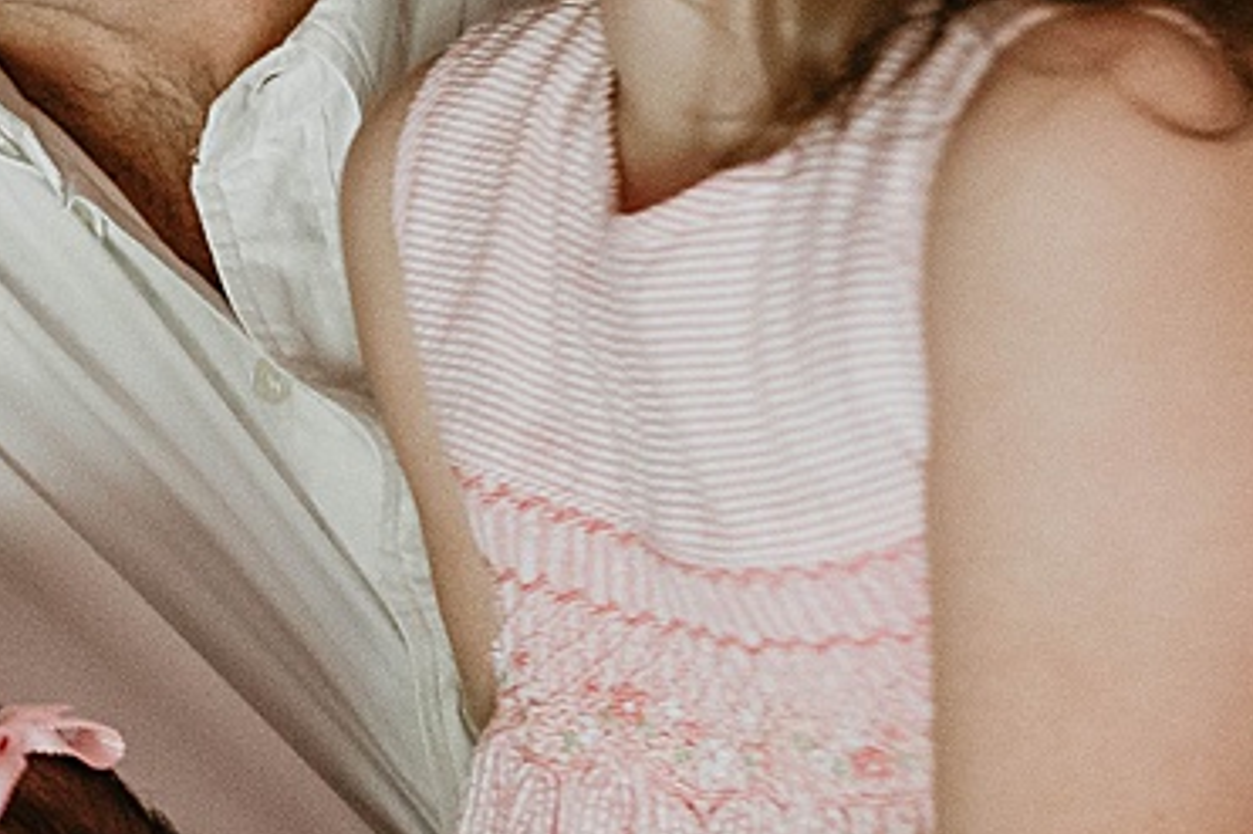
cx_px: -419
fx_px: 5253
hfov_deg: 13.1
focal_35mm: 151
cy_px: 218
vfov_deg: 9.1
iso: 2000
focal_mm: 35
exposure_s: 1/100
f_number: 2
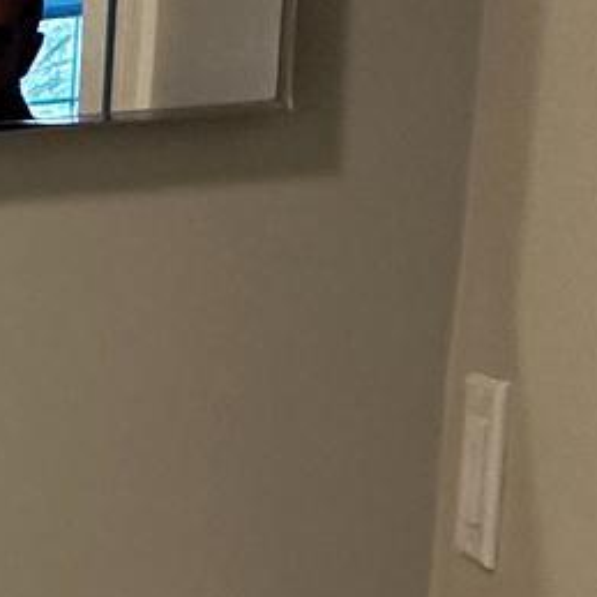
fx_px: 1912
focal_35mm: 98
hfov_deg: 12.2
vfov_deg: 17.3
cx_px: -1010
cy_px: 625
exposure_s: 1/60
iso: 200
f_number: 2.2
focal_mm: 2.22
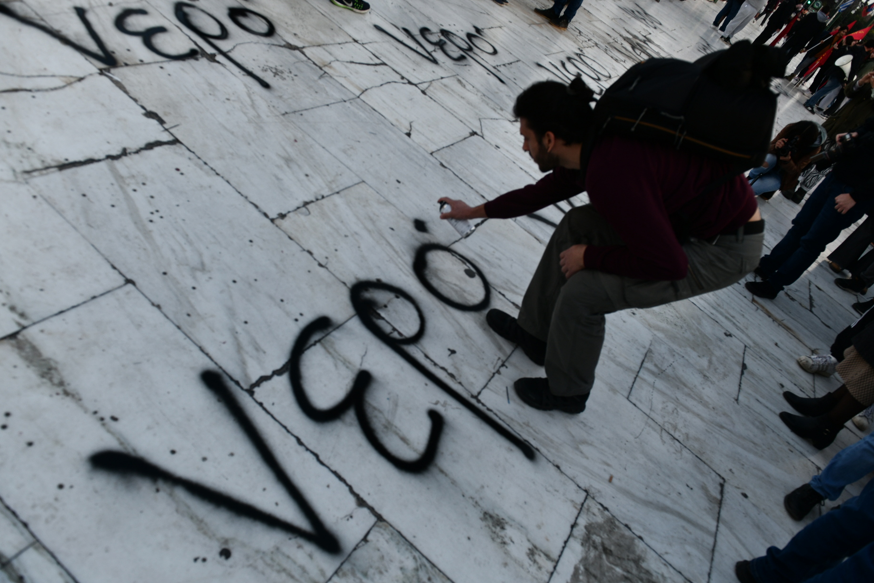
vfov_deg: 51.3
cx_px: 422
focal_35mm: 25
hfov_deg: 71.5
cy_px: 288
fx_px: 607
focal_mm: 24
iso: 400
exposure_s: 1/160
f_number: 4.5
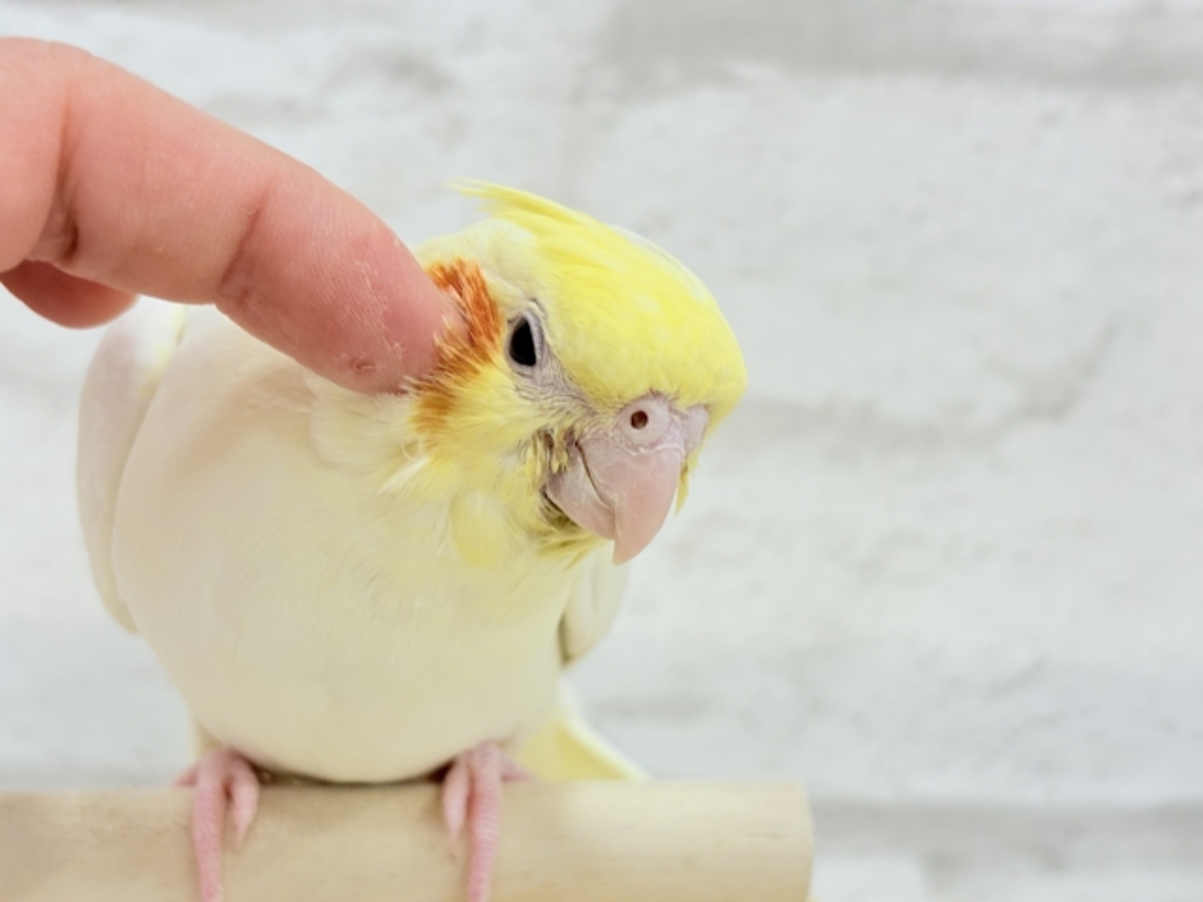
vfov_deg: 28.0
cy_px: 451
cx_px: 602
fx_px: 1807
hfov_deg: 36.8
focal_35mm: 52
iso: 80
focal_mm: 5.96
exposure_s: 1/100
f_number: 1.6
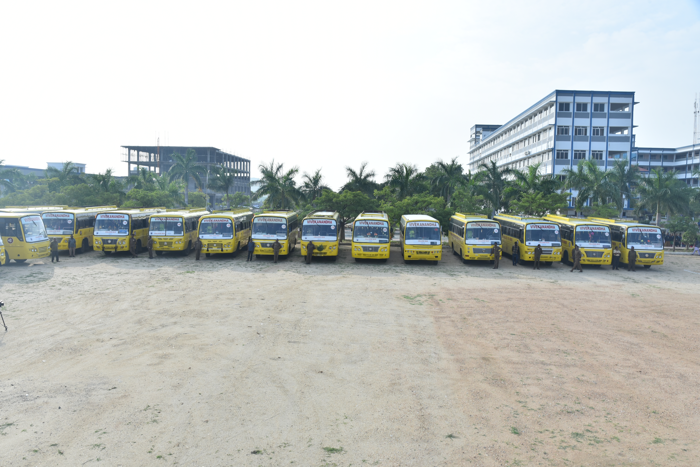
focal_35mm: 30
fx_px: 584
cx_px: 350
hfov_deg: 61.9
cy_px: 234
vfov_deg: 43.6
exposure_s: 1/125
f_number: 11
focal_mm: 30
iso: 160
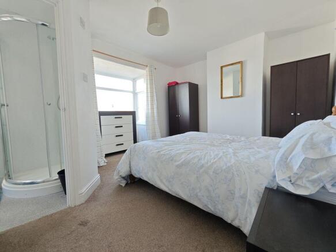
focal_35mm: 14
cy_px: 126
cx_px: 168
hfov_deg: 102.1
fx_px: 136
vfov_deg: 85.7
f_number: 1.8
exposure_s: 1/104
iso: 50
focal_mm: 2.03
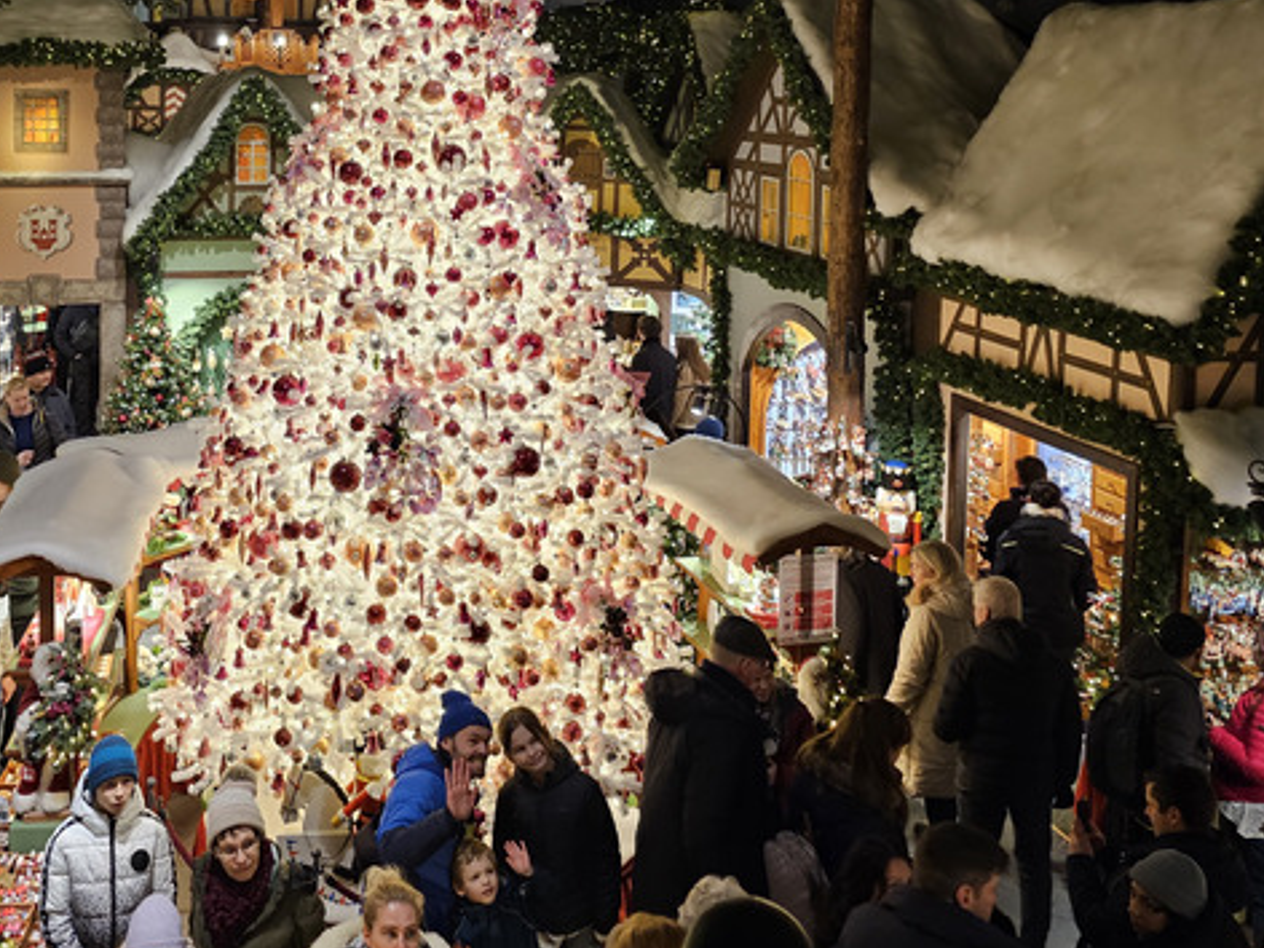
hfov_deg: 47.0
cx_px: 410
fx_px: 1424
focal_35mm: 39
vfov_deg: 35.7
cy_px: 198
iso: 200
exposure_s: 1/50
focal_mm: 6.3
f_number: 1.7
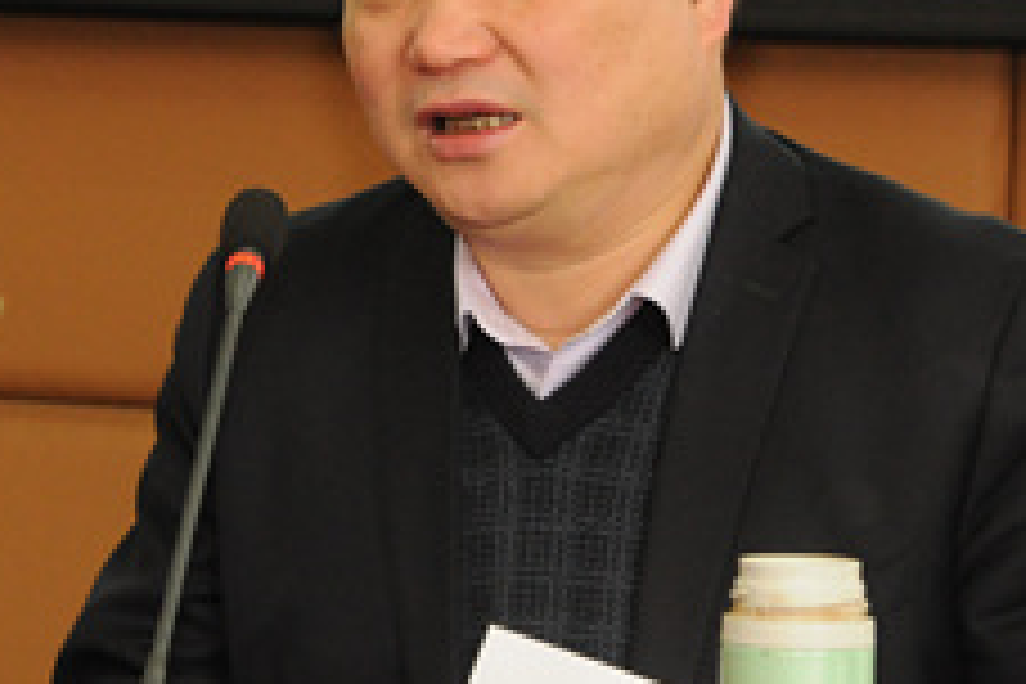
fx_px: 6782
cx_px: 450
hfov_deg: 8.7
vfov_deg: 5.8
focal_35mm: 238
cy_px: 344
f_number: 7.1
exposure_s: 1/60
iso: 1600
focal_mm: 66
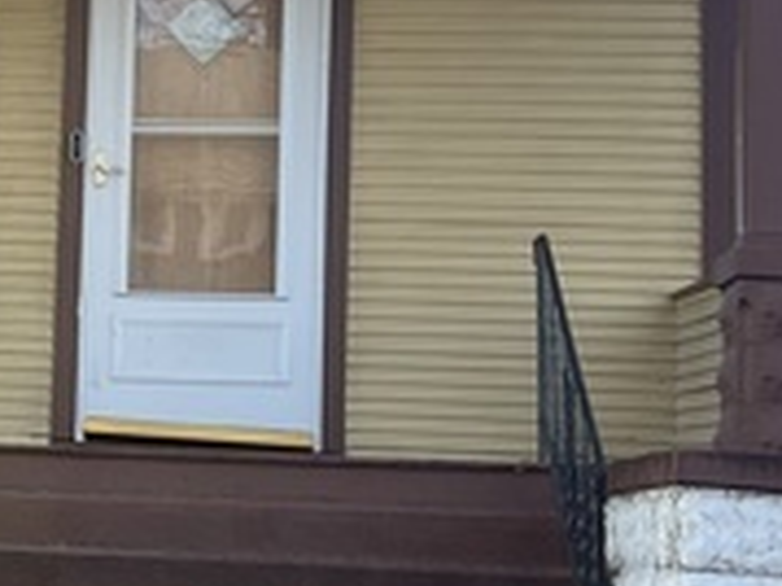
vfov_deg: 13.2
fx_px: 2528
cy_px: 214
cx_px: -92
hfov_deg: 17.0
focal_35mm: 112
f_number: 1.6
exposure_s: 1/216
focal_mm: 5.1
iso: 32
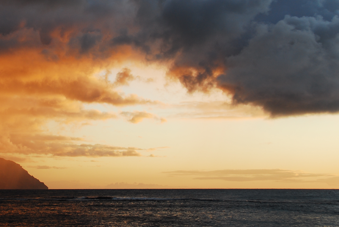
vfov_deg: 17.3
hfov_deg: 25.0
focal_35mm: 79
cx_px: 43
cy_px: 101
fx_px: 744
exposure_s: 1/180
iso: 200
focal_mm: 29
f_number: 7.1
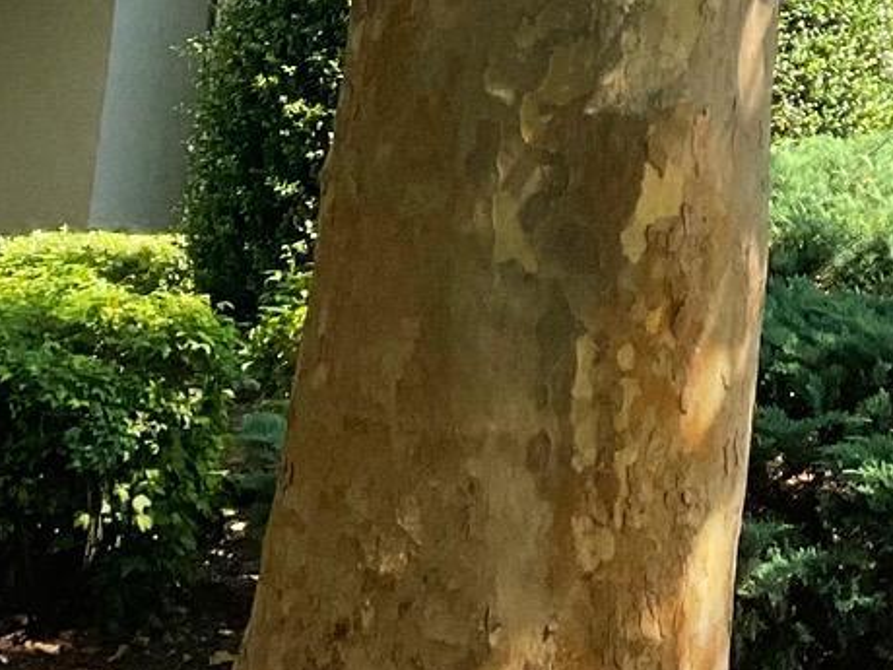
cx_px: 1827
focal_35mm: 129
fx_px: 3328
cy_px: -439
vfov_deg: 10.9
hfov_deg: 13.1
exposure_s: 1/415
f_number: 1.8
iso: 16
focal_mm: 3
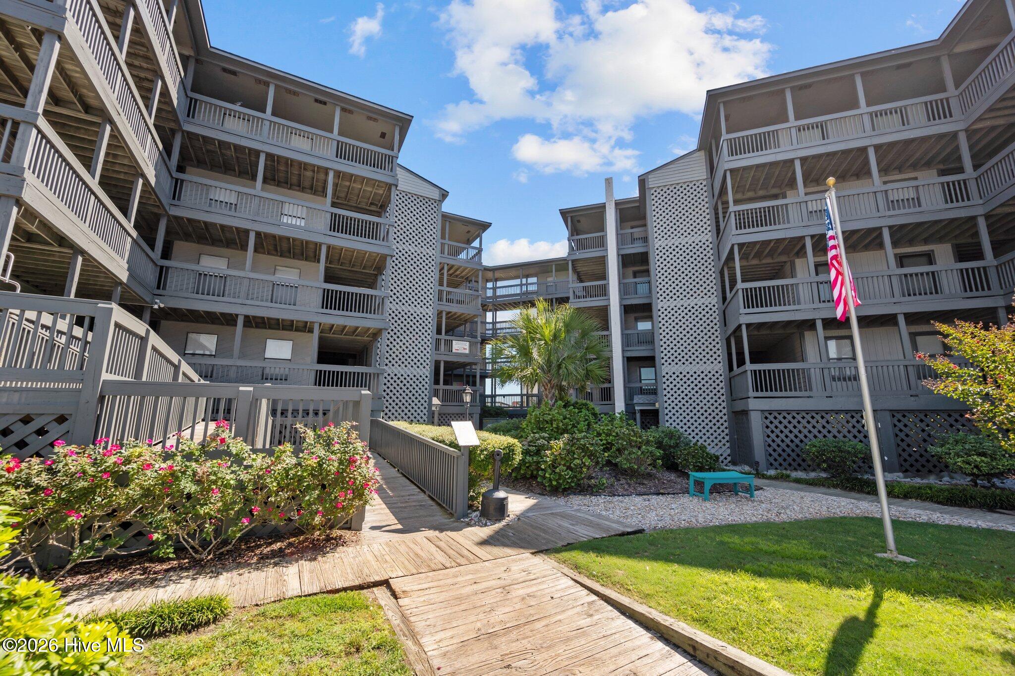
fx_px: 395
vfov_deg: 81.2
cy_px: 338
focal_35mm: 14
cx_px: 508
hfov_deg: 104.3
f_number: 7.1
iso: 64
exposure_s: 1/200
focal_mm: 14
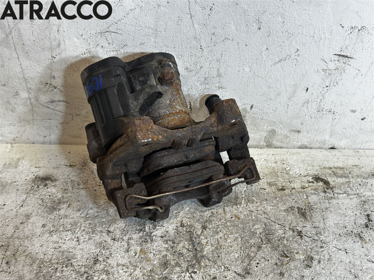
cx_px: 187
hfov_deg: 39.7
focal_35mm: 48
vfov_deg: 30.3
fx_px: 519
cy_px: 140
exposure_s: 1/50
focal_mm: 6.86
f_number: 1.78
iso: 160
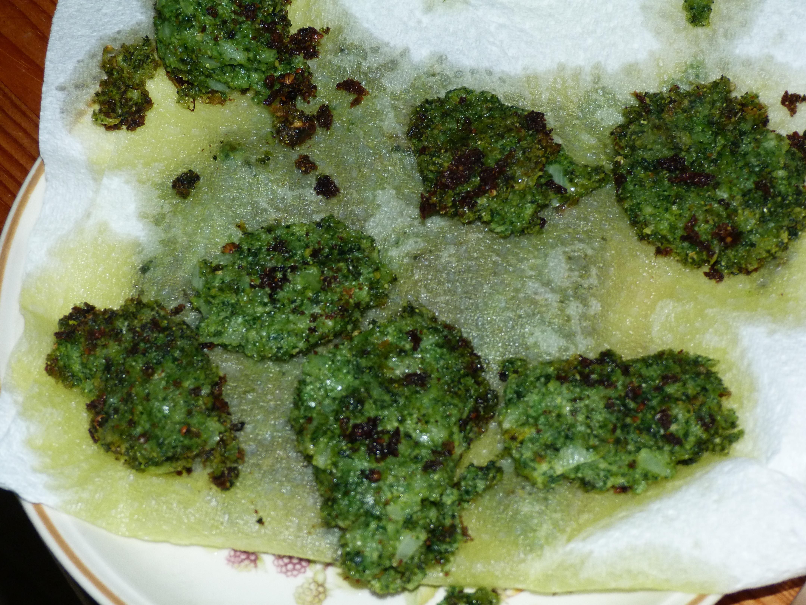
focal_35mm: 103
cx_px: 403
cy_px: 302
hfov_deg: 19.1
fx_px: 2398
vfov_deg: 14.4
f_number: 3.5
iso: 160
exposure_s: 1/60
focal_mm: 18.6
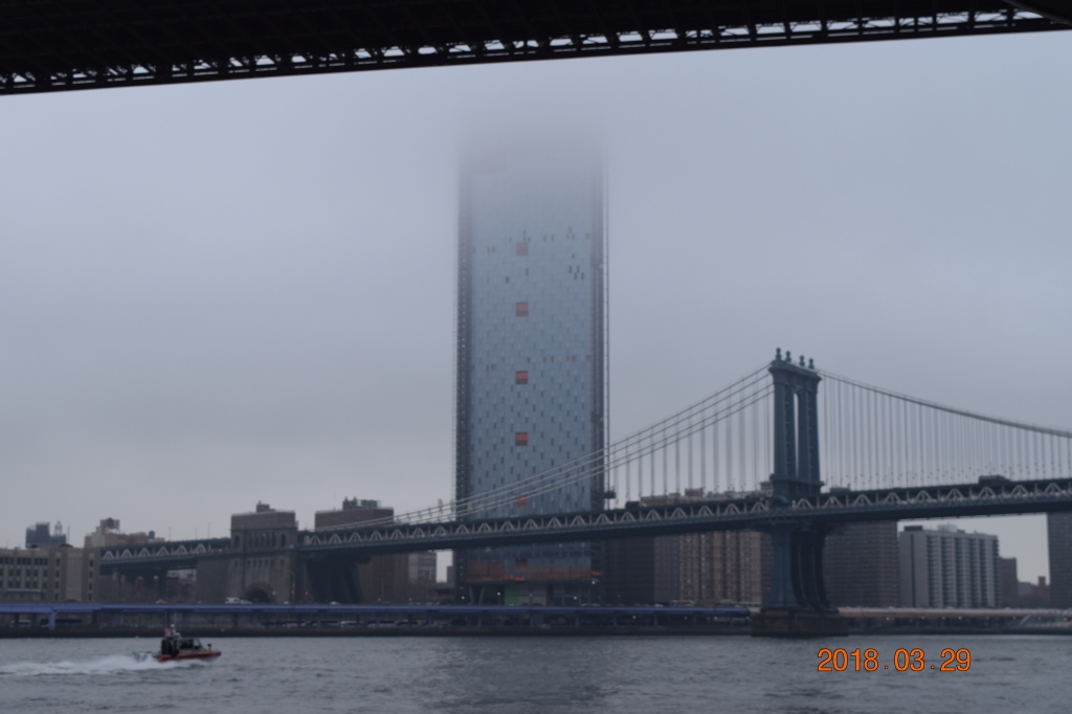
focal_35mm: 57
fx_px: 1697
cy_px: 357
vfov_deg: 23.8
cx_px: 536
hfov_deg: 35.1
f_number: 8
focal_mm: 38
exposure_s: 1/250
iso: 200
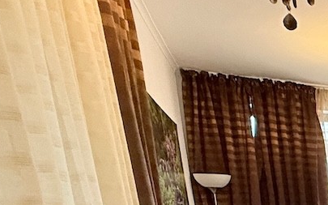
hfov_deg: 25.4
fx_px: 492
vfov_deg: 19.5
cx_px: 518
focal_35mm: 55
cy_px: 334
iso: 400
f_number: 2.2
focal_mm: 2.22
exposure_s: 1/100
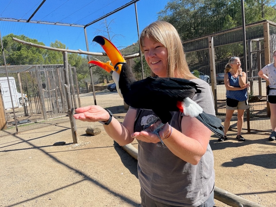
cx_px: 138
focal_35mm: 26
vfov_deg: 53.1
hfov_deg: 67.3
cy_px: 104
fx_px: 207
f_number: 1.6
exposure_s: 1/1511
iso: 32
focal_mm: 4.2
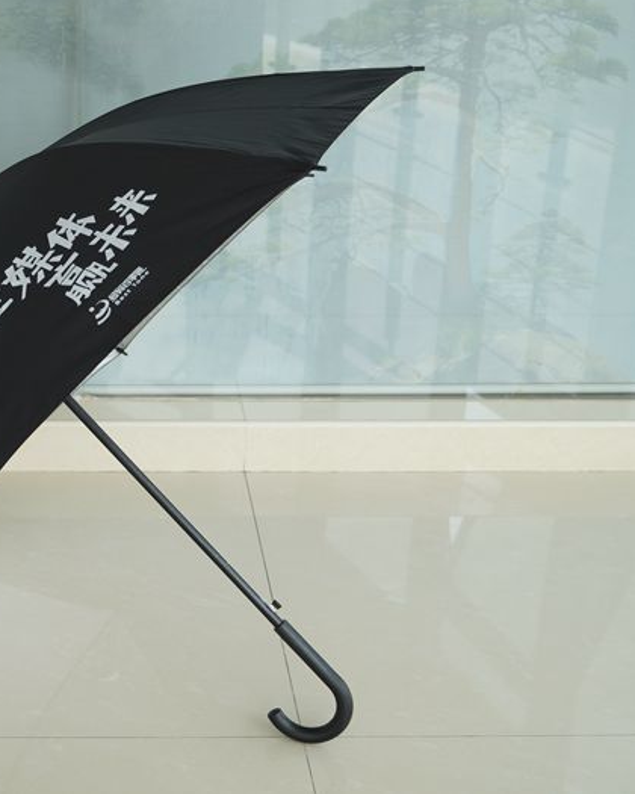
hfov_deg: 24.8
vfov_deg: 31.5
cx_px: 98
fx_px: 1410
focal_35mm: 60
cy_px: 395
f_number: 4.5
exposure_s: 1/80
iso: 100
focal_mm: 28
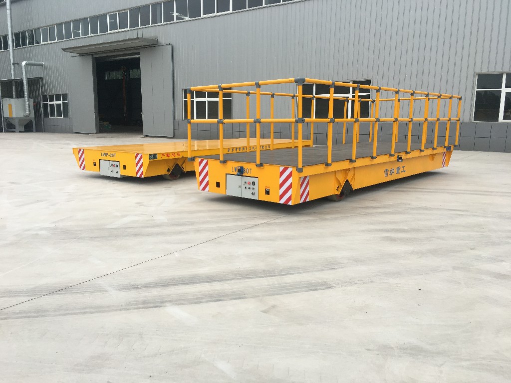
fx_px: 428
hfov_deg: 61.7
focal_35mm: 29
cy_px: 192
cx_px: 256
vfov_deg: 48.2
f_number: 2.2
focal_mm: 4.15
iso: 25
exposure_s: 1/422
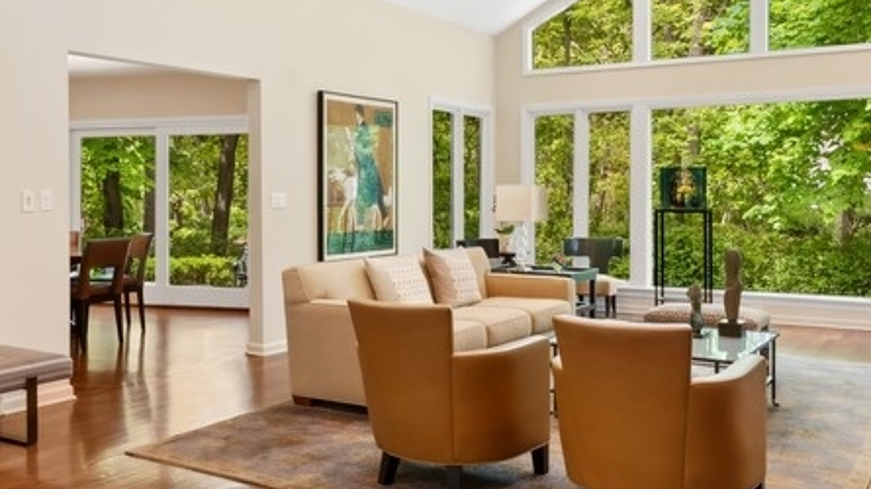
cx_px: 474
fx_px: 843
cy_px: 209
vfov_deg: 32.3
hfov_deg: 54.5
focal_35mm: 37
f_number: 9
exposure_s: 1/6
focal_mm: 11.5
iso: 100
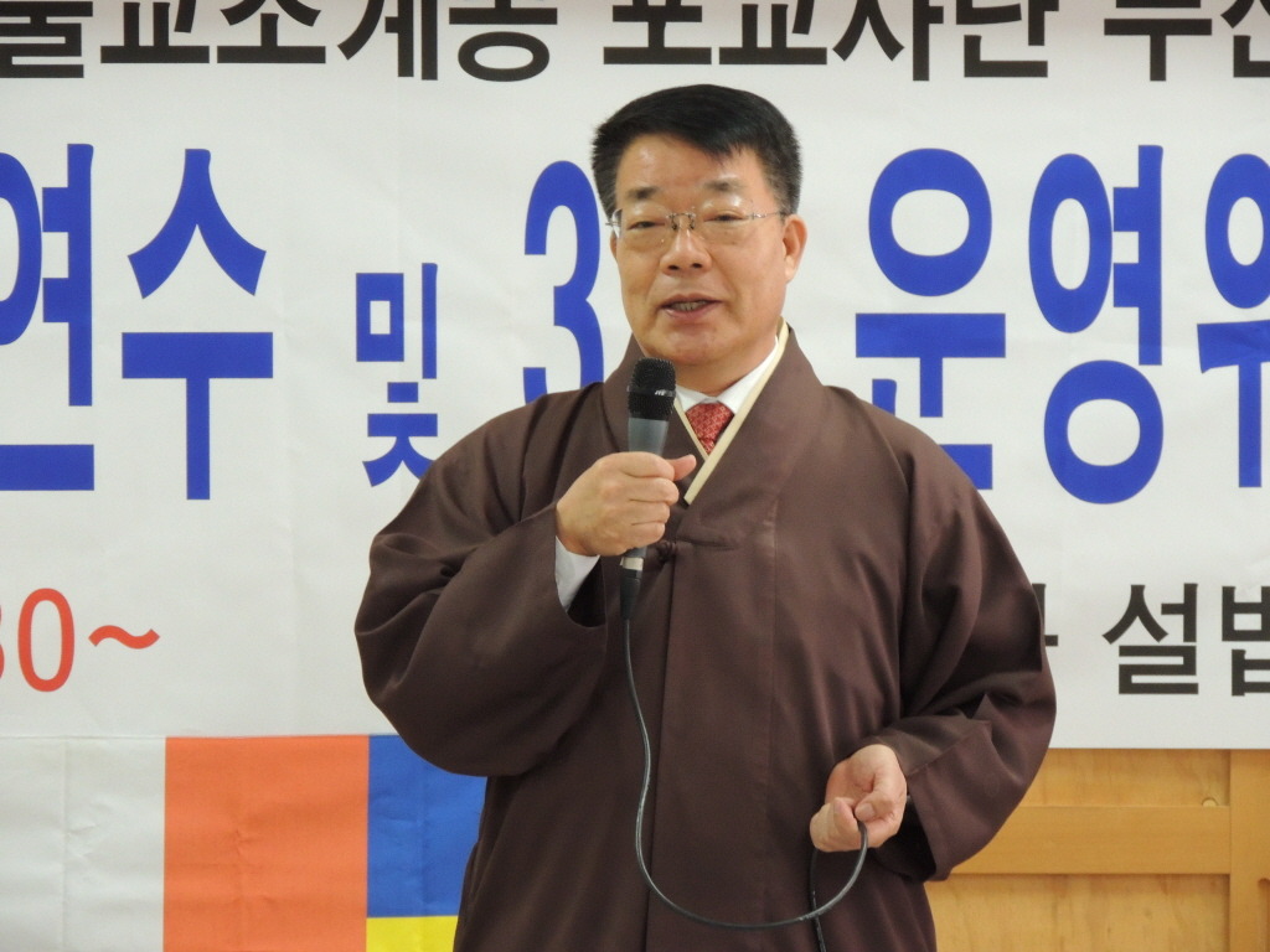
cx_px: 635
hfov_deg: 6.6
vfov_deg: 5.0
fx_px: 11006
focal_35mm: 300
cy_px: 476
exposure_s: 1/25
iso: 800
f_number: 4.8
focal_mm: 53.5
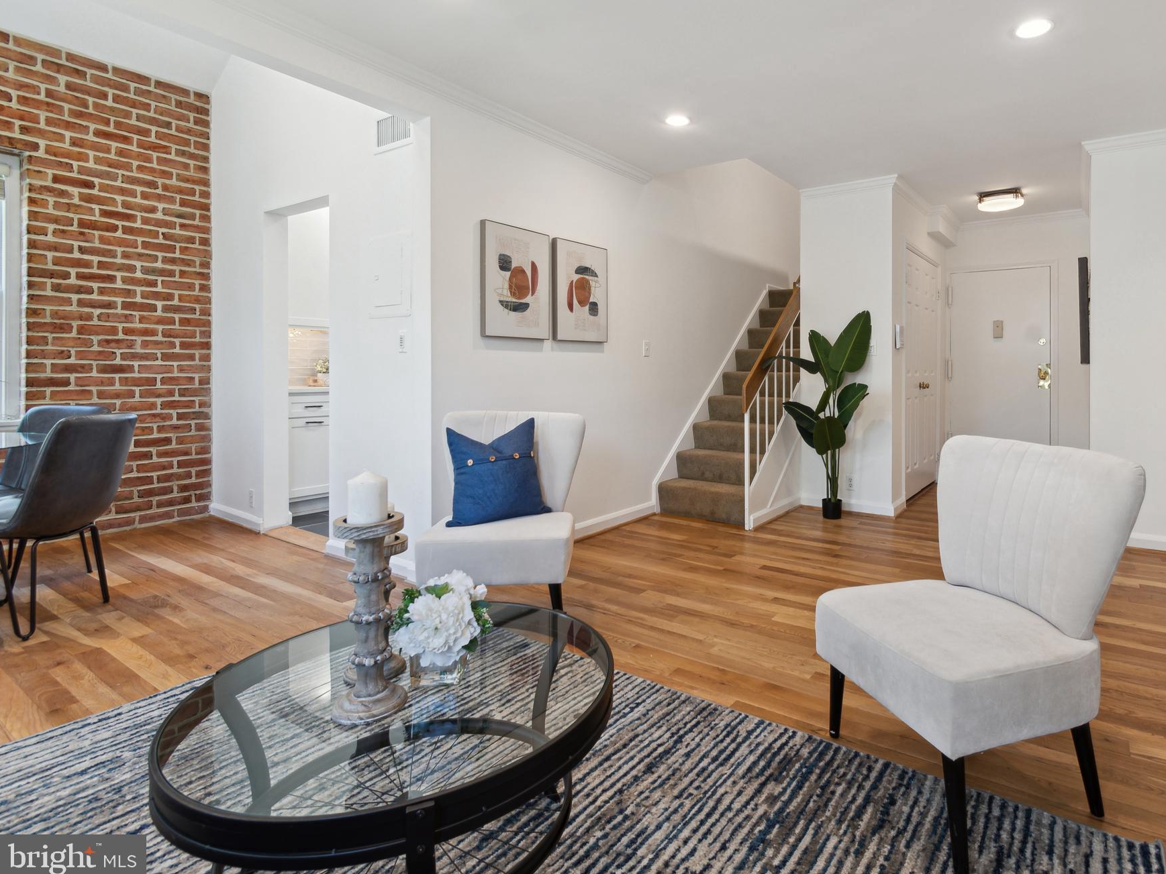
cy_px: 426
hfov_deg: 90.1
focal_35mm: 17
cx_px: 685
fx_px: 573
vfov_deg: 74.7
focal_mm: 10
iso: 200
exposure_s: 1/3.33
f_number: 10
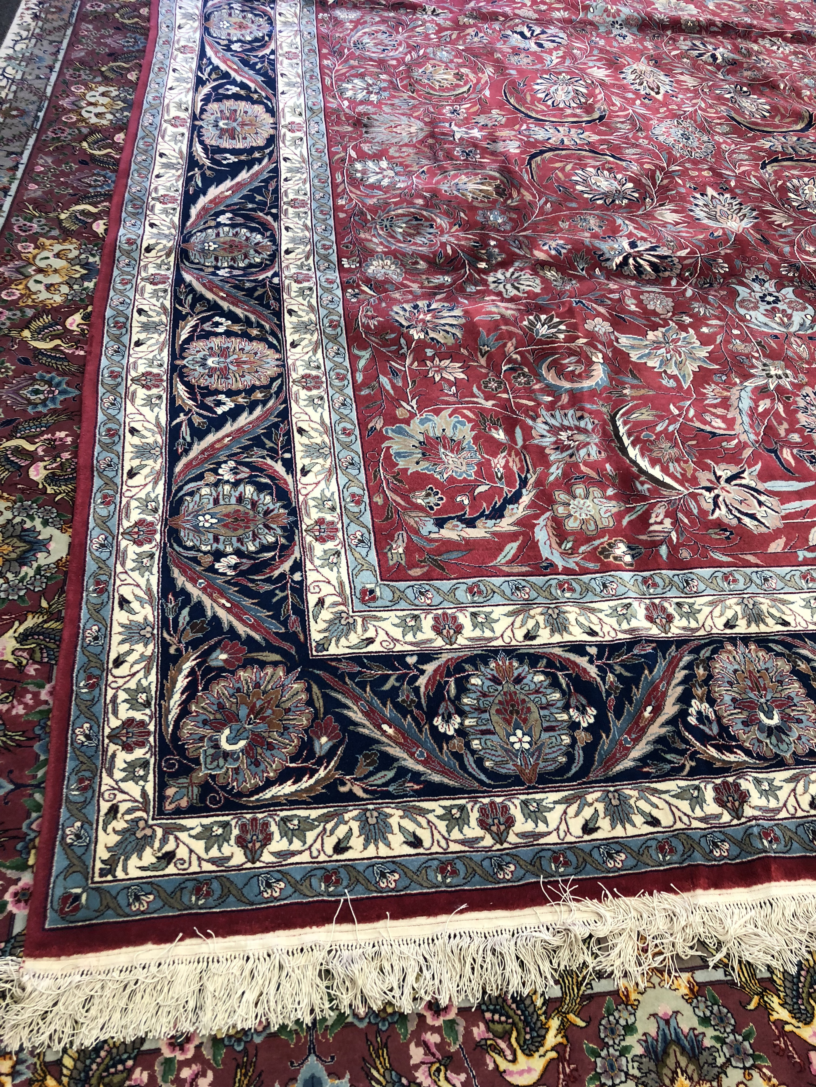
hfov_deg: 48.2
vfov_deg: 61.7
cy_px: 544
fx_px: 911
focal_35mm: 29
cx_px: 408
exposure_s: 1/25
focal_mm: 3.99
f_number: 1.8
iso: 40
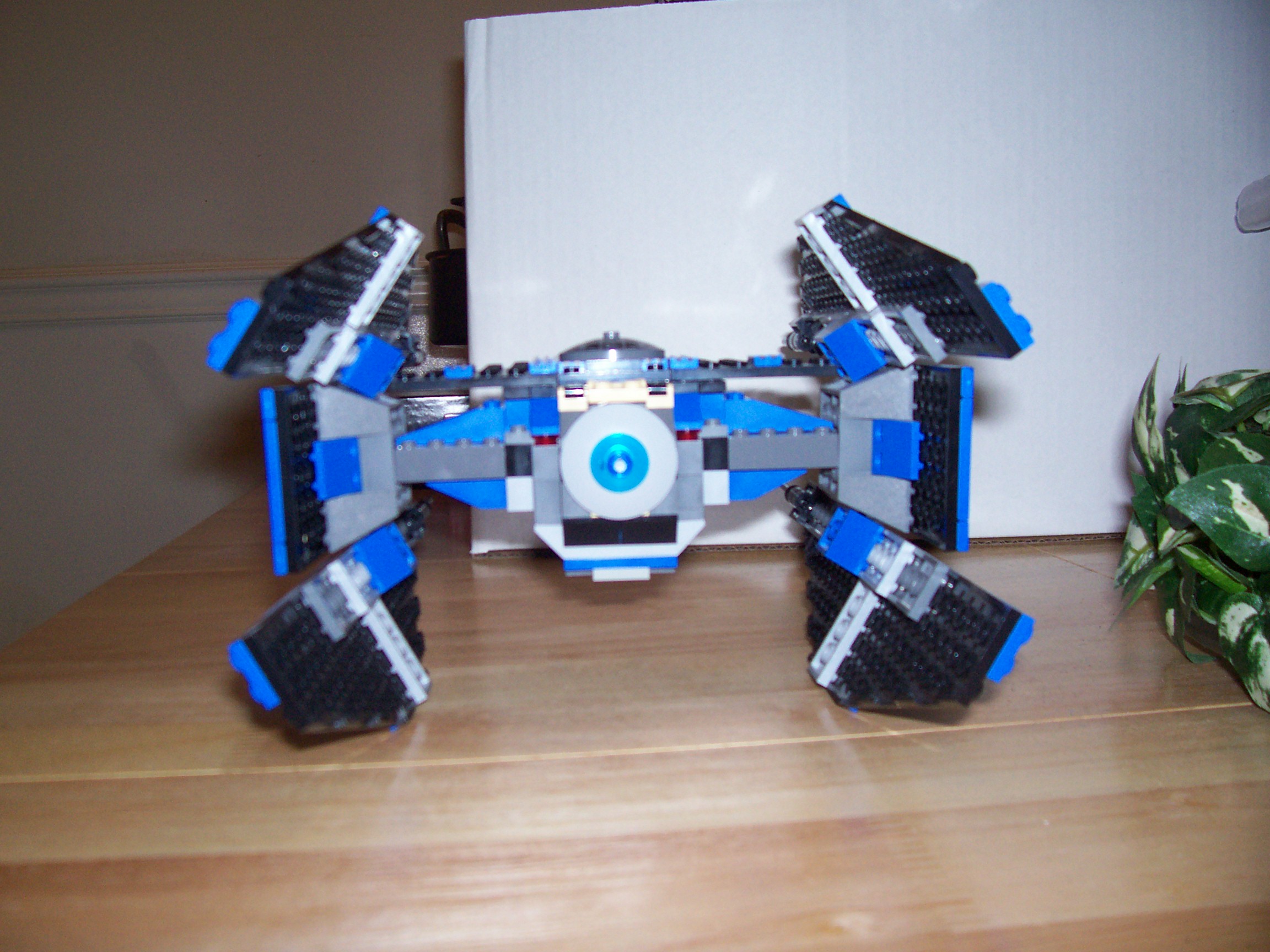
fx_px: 1247
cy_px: 476
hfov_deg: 54.0
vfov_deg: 41.8
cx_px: 635
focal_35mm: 34
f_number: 2.7
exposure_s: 1/112
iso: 140
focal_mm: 5.6
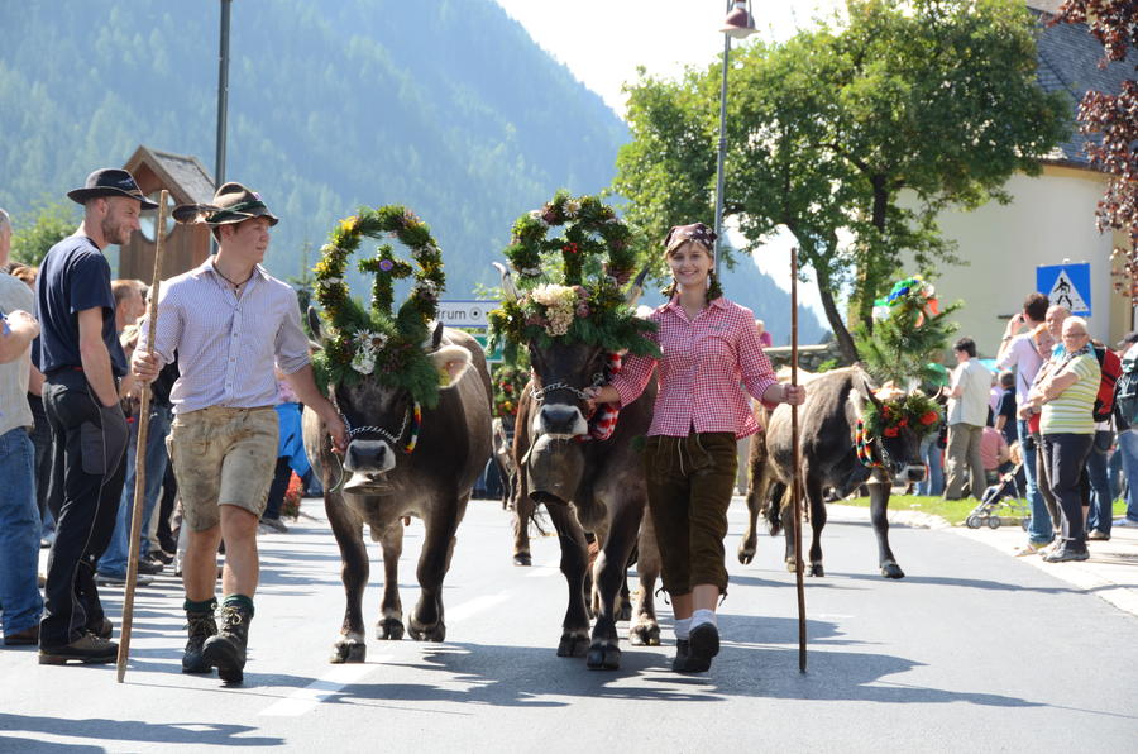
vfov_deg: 11.1
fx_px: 3880
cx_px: 569
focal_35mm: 123
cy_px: 377
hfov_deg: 16.7
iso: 250
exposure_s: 1/200
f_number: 8
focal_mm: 82
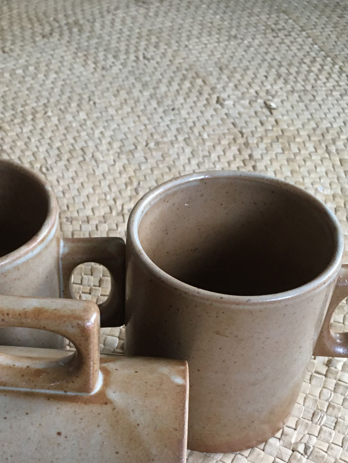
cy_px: 359
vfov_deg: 38.4
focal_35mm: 48
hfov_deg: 30.0
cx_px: 106
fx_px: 643
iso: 160
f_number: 2.2
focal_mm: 4.15
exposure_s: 1/33
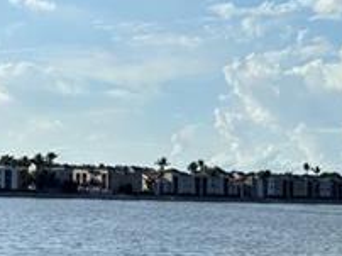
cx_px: -100
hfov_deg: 17.9
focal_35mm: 103
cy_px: 127
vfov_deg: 14.3
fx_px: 1016
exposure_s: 1/4255
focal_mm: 5.96
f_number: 1.6
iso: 50
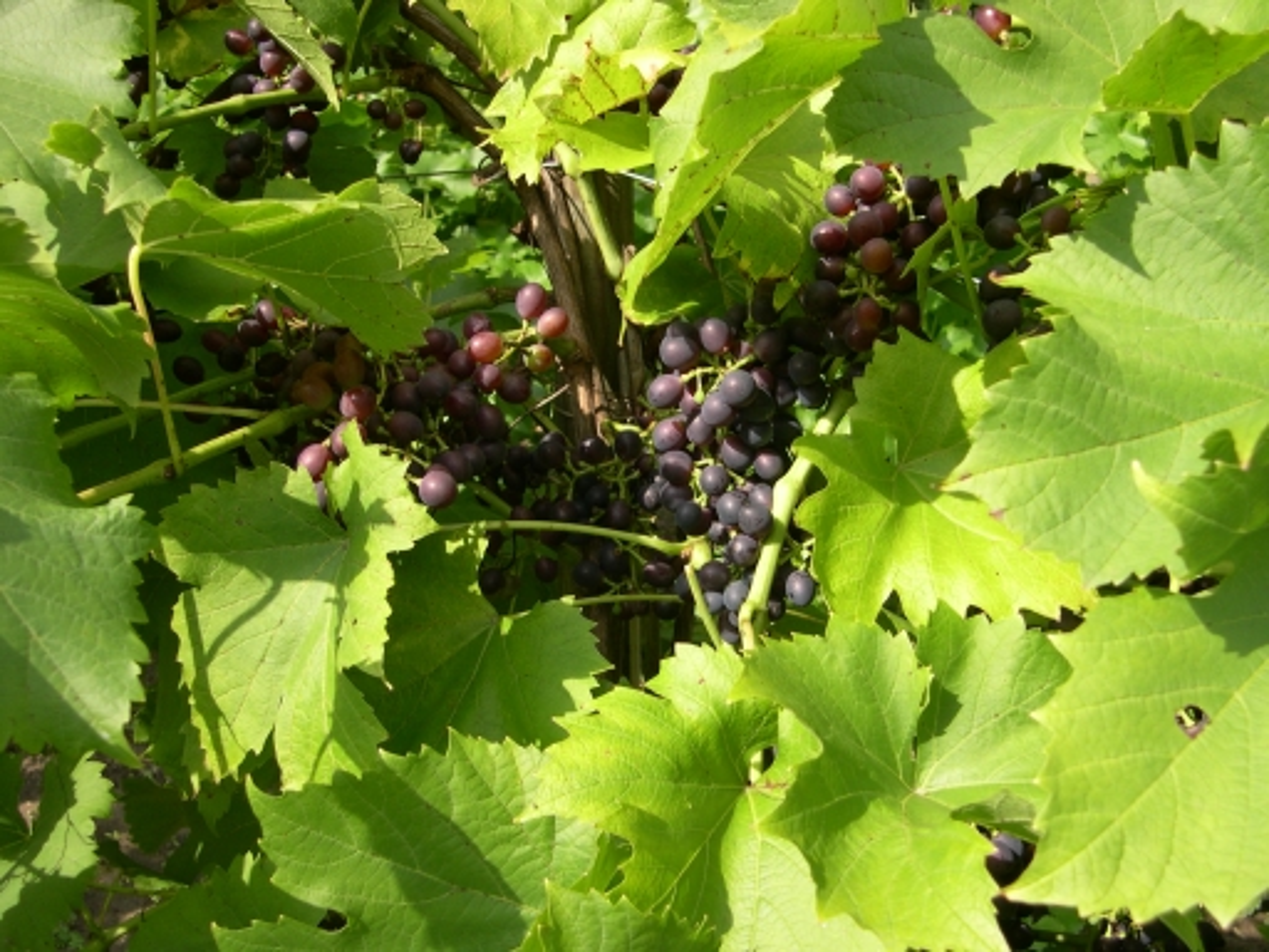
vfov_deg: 37.7
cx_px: 634
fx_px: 1393
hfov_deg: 49.0
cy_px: 476
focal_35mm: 38
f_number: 2.8
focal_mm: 8
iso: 100
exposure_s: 1/600
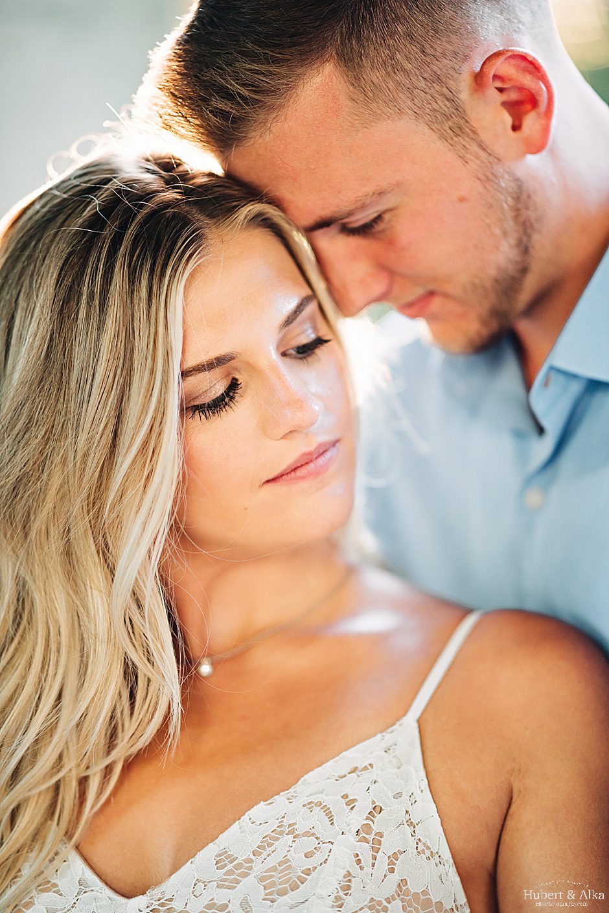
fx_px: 2662
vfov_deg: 19.4
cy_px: 456
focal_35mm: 105
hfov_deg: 13.1
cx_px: 304
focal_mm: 105
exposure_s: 1/250
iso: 640
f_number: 1.4
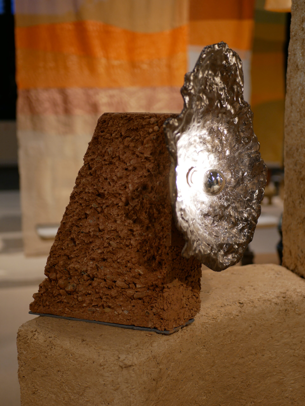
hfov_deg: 29.1
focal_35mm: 50
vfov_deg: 38.2
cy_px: 203
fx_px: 587
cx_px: 152
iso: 200
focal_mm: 25
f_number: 1.7
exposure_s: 1/100
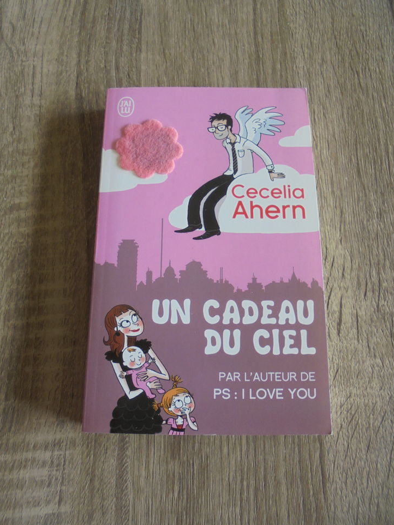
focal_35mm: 27
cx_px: 194
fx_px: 410
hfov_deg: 51.3
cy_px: 264
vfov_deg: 65.3
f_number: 3.5
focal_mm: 4.6
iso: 100
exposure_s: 1/30
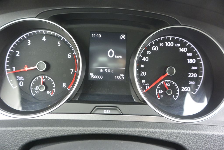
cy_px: 75
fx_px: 168
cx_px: 112
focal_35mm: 27
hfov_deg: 67.4
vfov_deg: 47.9
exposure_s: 1/50
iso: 800
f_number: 3.5
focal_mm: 10
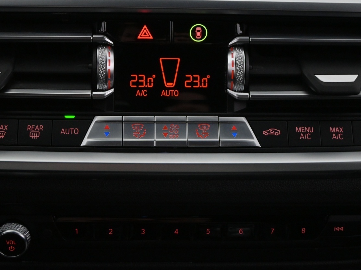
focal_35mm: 64
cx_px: 164
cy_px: 106
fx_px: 668
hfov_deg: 30.2
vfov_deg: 22.9
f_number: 4.8
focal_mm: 30.5
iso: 2500
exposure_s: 1/80
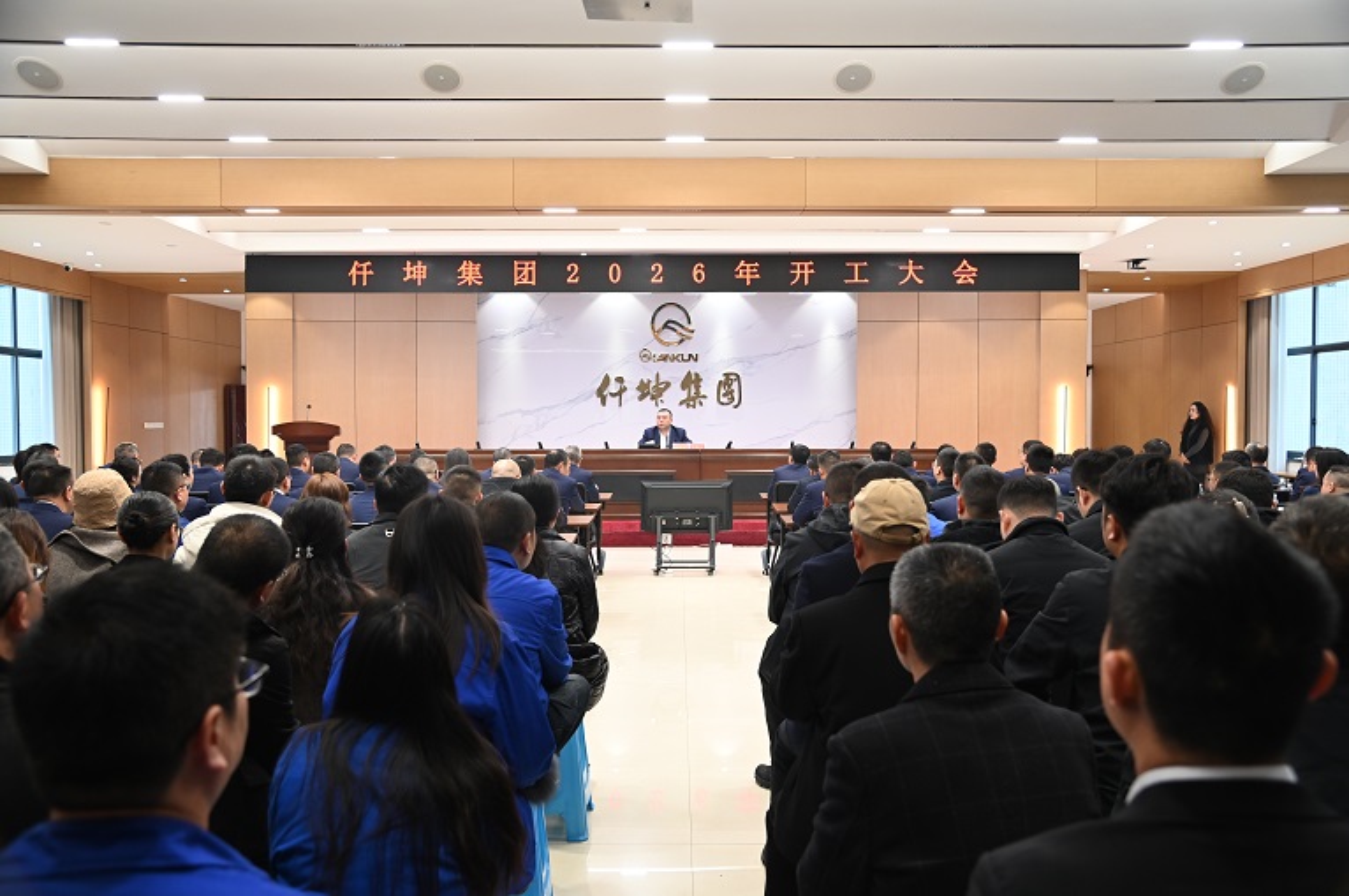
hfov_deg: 62.0
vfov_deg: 43.5
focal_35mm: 30
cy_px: 448
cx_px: 674
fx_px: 1123
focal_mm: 30
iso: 1250
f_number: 4.5
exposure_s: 1/80
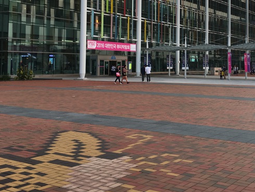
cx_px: 210
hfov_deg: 37.9
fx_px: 354
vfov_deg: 29.8
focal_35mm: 48
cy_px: 50
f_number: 2.2
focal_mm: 4.15
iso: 25
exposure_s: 1/122
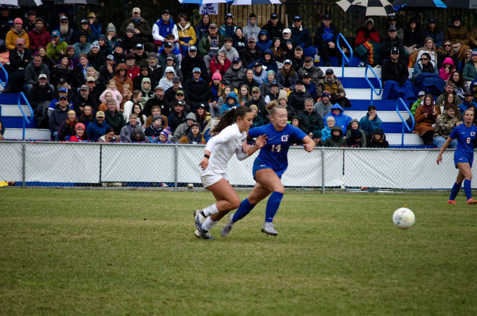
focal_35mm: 300
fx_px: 3967
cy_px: 158
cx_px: 238
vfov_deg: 4.6
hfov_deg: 6.9
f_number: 5.6
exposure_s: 1/640
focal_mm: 200
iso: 800
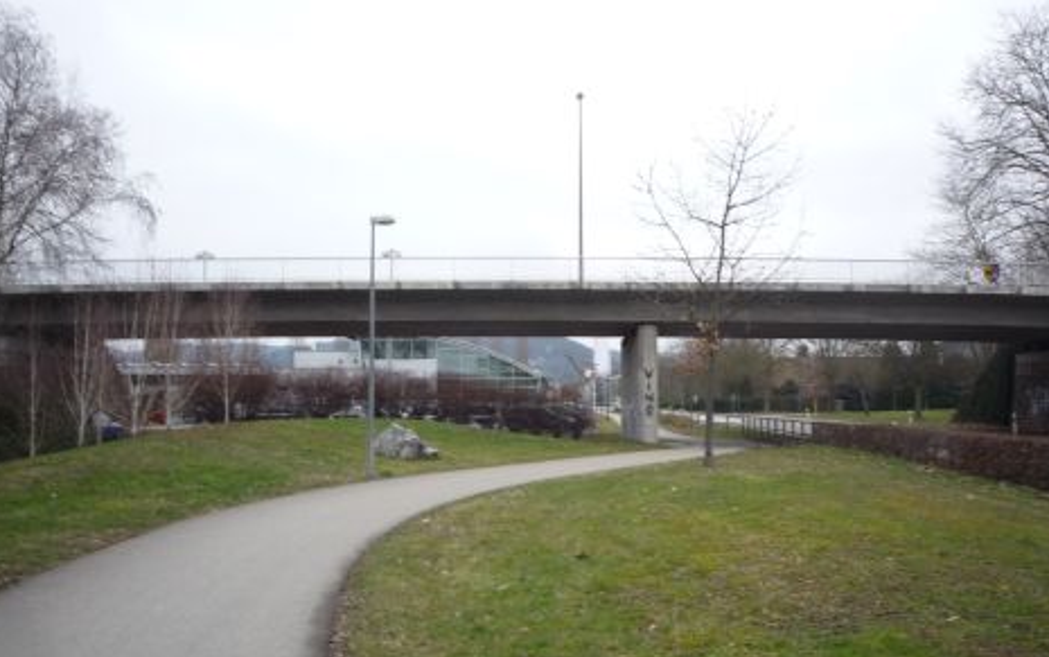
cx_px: 528
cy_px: 348
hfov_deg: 55.3
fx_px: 1001
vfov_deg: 36.3
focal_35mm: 35
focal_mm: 5.2
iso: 100
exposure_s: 1/100
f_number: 3.3
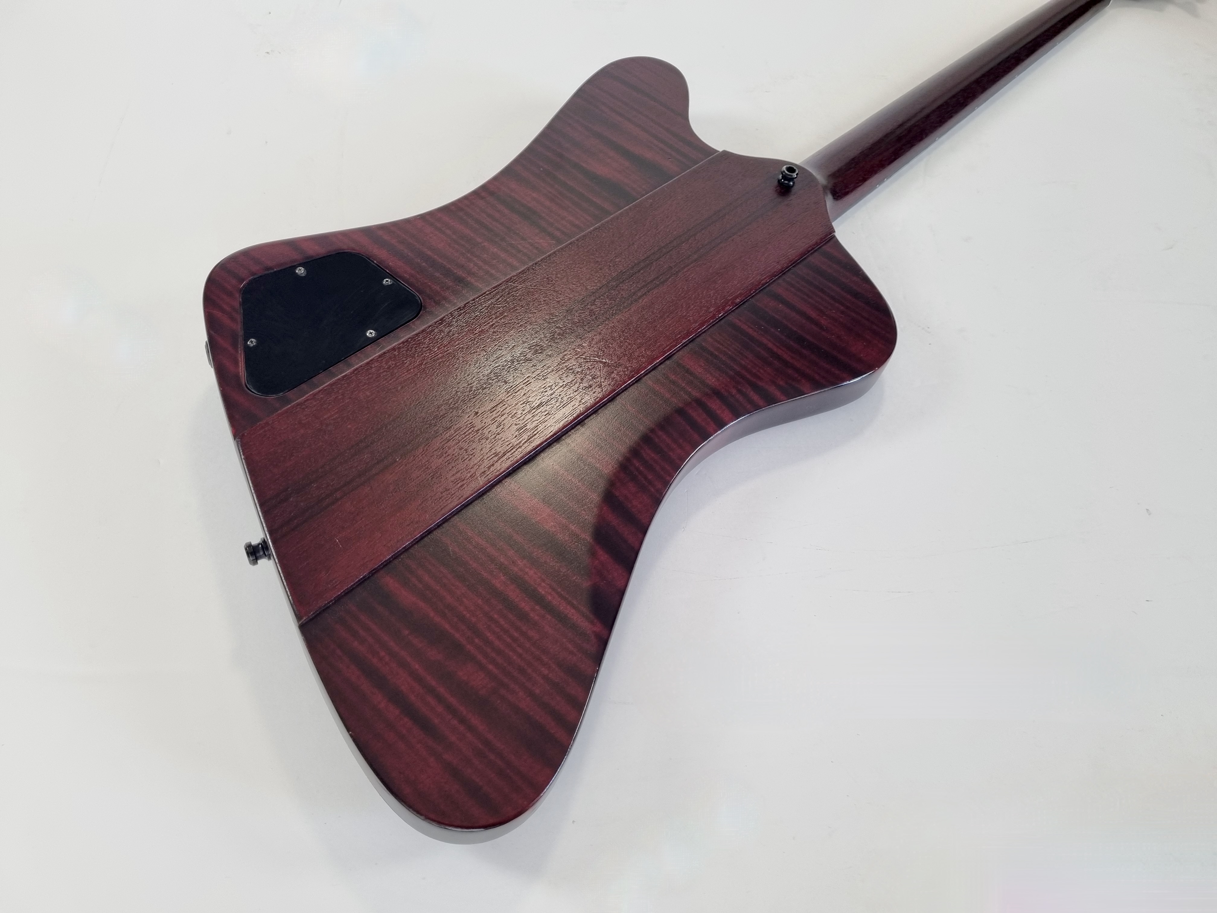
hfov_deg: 67.3
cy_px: 456
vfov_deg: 53.1
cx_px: 608
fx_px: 914
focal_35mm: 26
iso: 100
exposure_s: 1/100
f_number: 1.8
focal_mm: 5.4
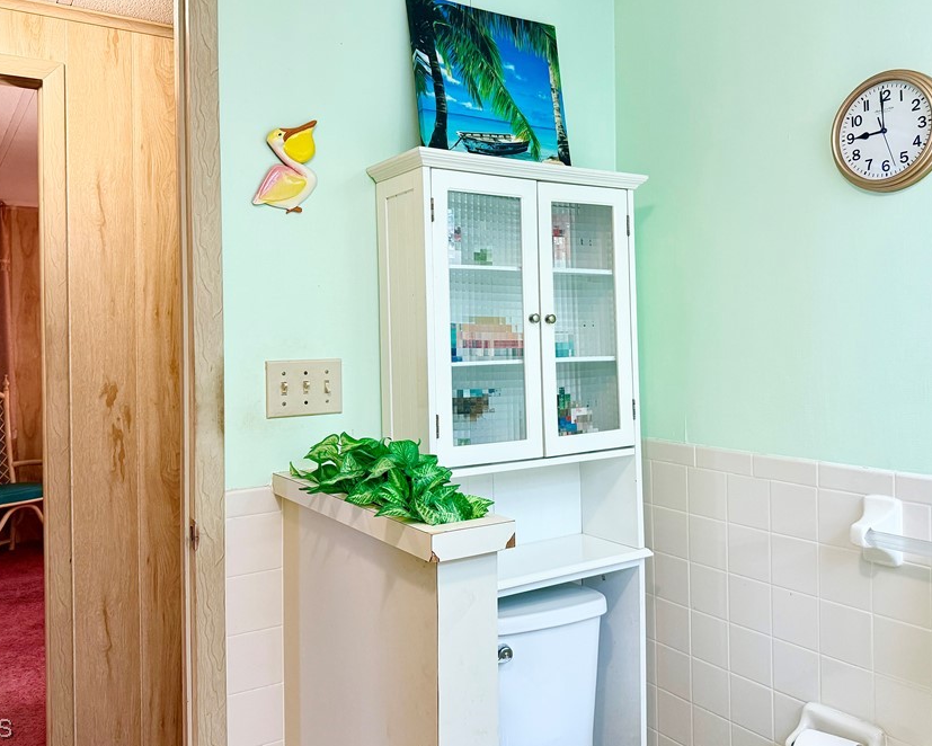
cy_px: 321
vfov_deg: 49.8
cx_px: 452
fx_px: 800
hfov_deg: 60.4
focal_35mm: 29
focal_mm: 6.76
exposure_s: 1/60
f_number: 1.78
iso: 250
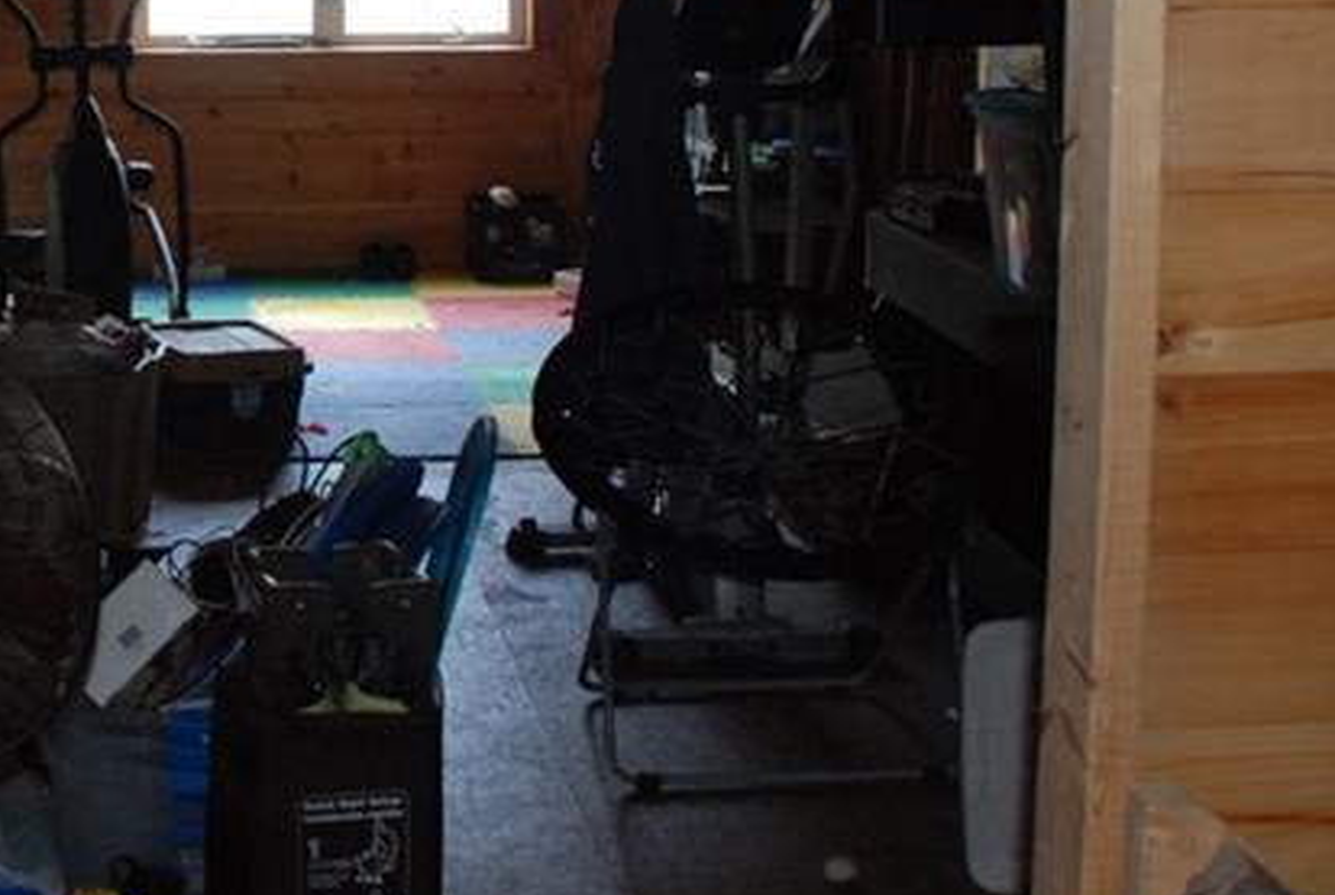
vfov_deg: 20.0
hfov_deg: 28.7
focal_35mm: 67
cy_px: 86
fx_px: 2489
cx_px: 100
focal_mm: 18
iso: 800
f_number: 5
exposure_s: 1/60
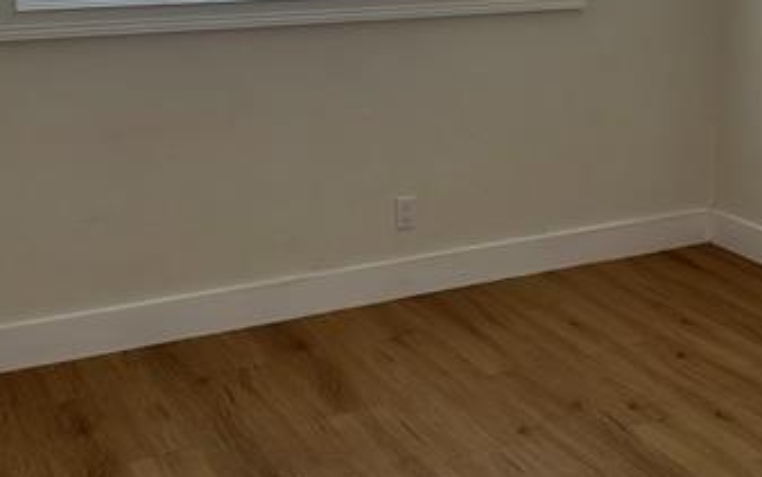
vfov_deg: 22.2
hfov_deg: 34.7
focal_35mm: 58
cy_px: 127
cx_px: 525
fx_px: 1205
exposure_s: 1/120
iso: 160
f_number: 1.78
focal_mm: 6.86
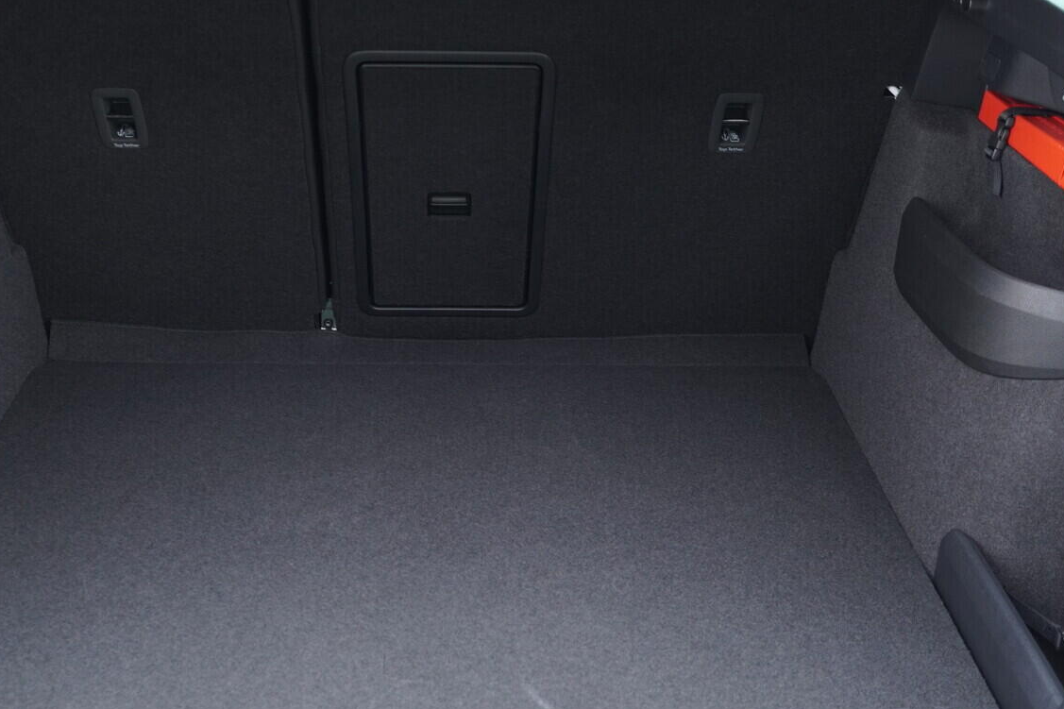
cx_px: 443
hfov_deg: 42.6
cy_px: 345
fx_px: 1359
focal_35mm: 46
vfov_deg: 29.2
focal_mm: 24
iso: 800
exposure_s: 1/40
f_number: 2.8
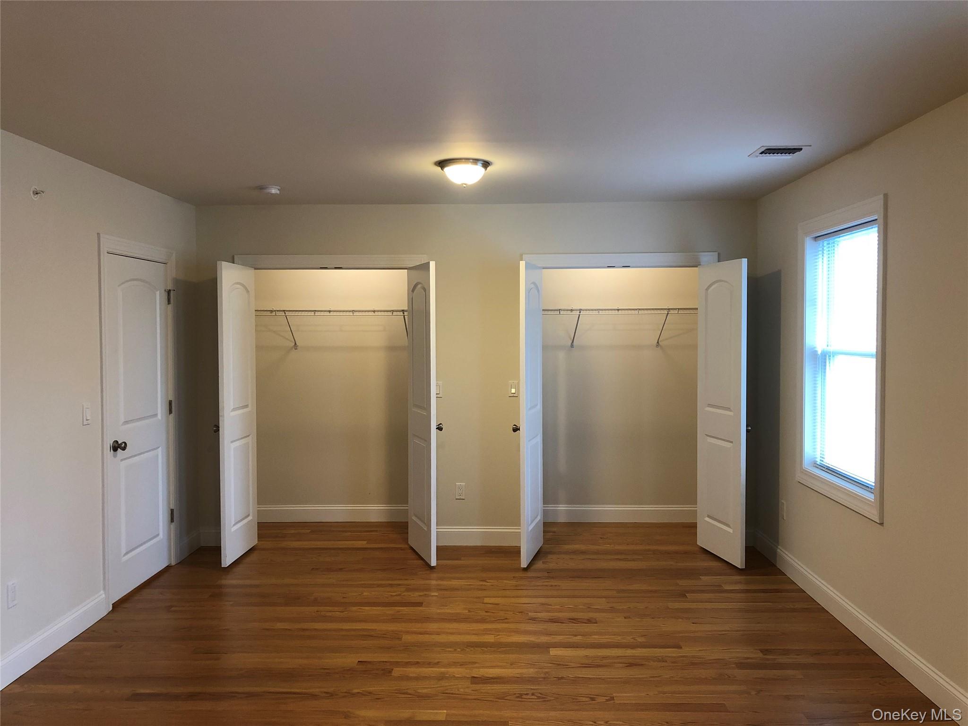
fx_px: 783
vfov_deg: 49.7
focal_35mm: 28
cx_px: 484
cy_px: 363
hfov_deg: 63.4
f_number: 1.8
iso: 40
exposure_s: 1/17
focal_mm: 4
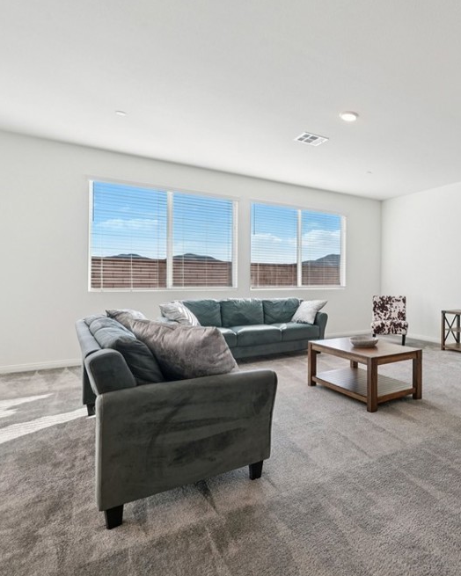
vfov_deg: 75.0
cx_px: 406
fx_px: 375
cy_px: 284
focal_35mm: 22
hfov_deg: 55.6
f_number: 8
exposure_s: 1/30
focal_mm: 15
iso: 250
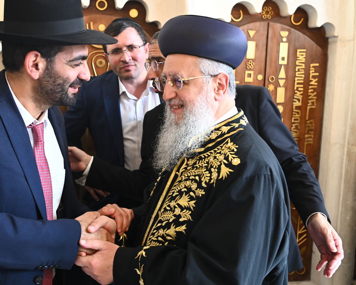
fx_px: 516
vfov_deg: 30.8
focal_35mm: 49
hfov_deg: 37.8
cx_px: 135
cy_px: 129
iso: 1250
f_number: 3.5
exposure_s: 1/160
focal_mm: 34
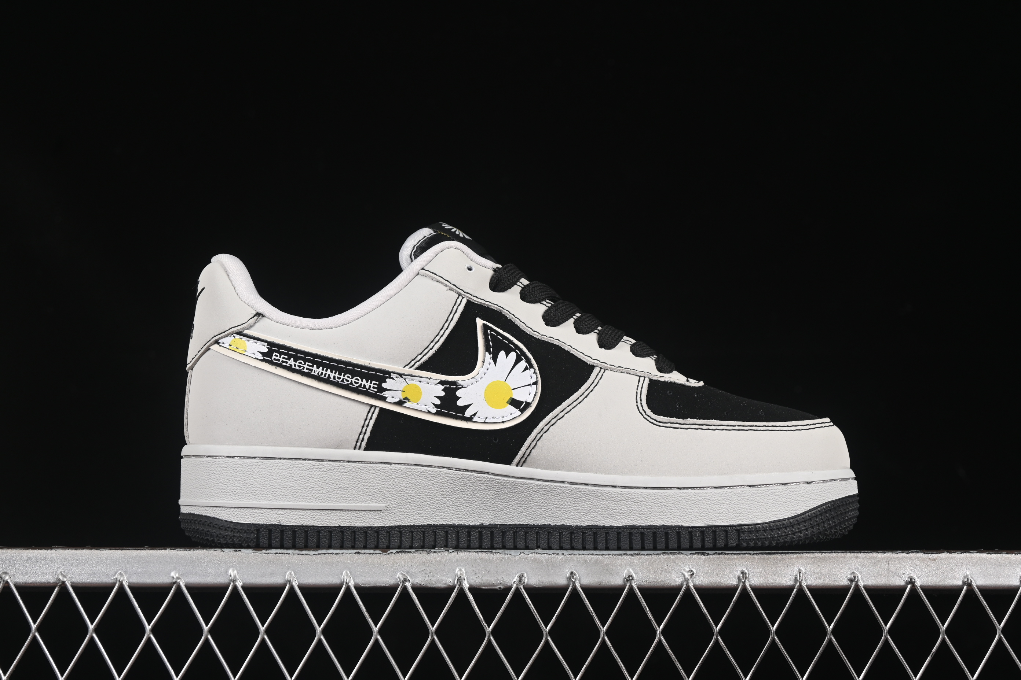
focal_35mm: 75
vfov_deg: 18.2
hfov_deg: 27.0
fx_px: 2127
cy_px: 340
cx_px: 510
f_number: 7.1
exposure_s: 1/80
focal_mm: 50
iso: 160
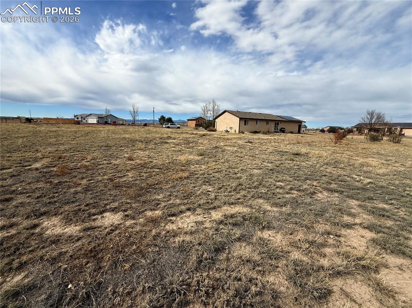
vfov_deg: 85.6
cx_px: 206
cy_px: 154
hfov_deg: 102.1
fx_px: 167
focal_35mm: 14
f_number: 2.2
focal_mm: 2.22
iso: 50
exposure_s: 1/2976
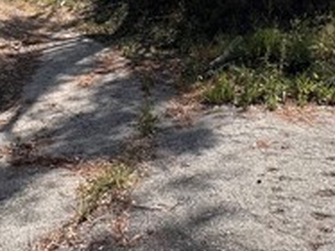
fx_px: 464
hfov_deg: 39.2
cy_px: -18
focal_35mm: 48
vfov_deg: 27.9
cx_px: 113
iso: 40
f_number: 2.2
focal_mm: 2.22
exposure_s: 1/947
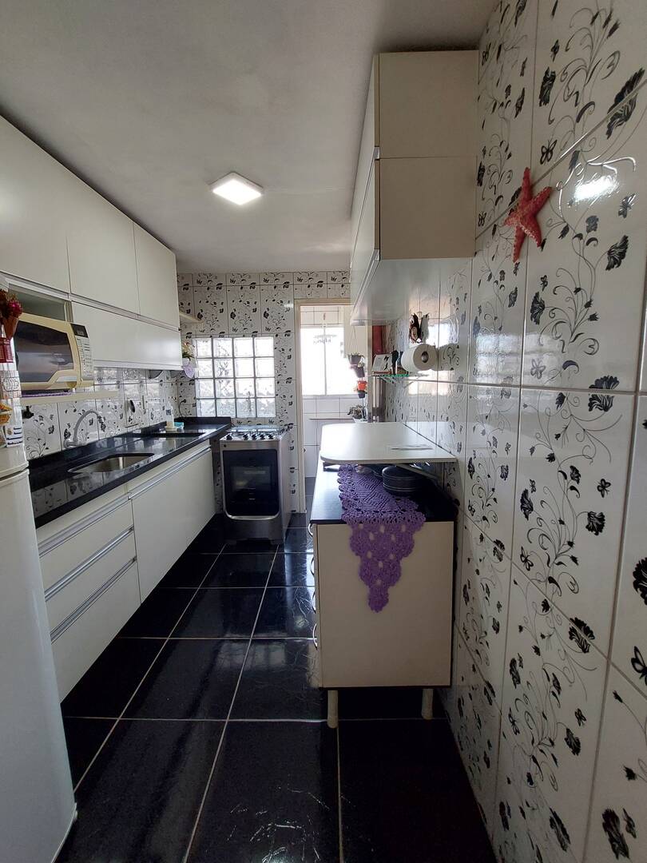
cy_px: 432
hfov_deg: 89.9
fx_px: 324
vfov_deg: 106.2
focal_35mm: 13
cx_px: 324
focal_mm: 1.74
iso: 125
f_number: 2.2
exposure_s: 1/60
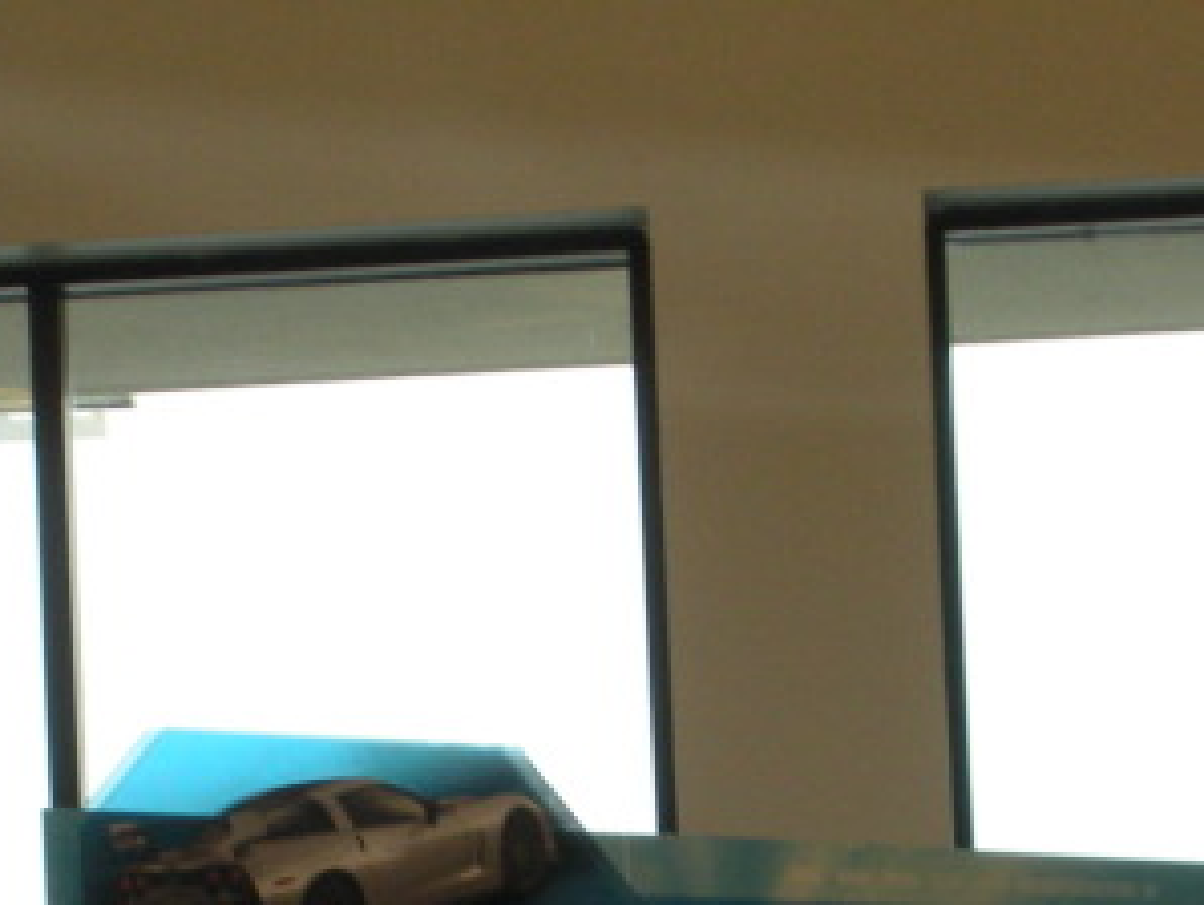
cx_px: 655
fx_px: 5256
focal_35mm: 151
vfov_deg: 9.6
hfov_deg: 13.1
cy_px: 1261
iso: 129
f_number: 4
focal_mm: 7.7
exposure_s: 1/67.4
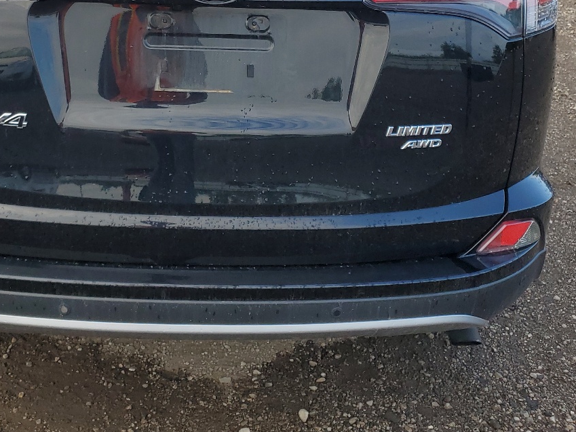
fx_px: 815
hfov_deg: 38.4
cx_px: 185
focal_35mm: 49
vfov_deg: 28.7
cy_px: 56
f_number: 1.5
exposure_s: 1/435
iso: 50
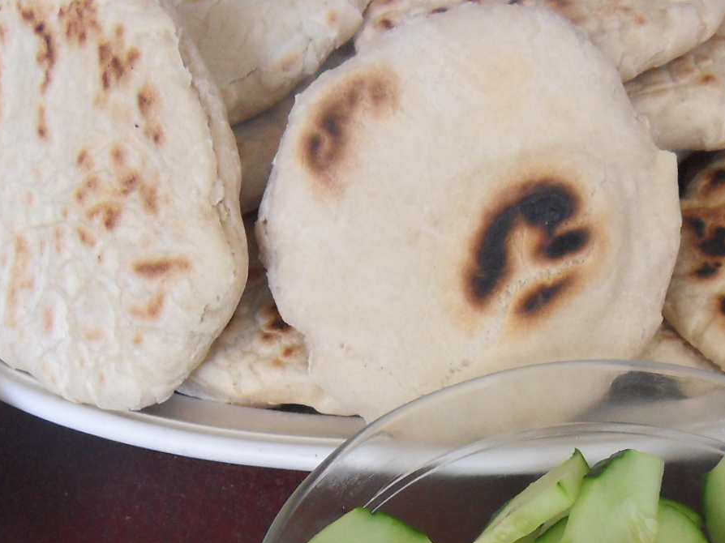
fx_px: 1152
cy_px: 577
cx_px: 484
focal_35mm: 55
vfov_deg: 24.9
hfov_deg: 34.6
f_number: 3.3
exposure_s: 1/30
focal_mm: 4.2
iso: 160
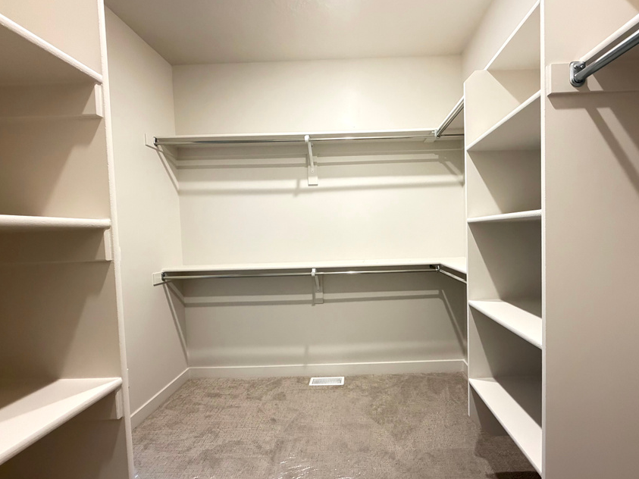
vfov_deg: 74.7
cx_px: 356
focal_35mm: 17
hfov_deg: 90.7
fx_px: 314
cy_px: 247
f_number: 2.2
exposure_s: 1/60
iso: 640
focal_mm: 2.22
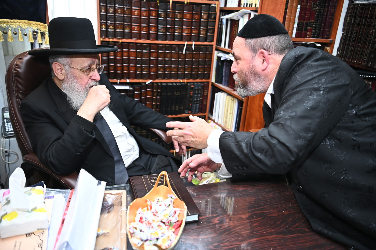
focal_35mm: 30
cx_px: 188
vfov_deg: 43.5
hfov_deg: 62.0
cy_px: 125
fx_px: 313
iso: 250
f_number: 2.8
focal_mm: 30
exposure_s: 1/100
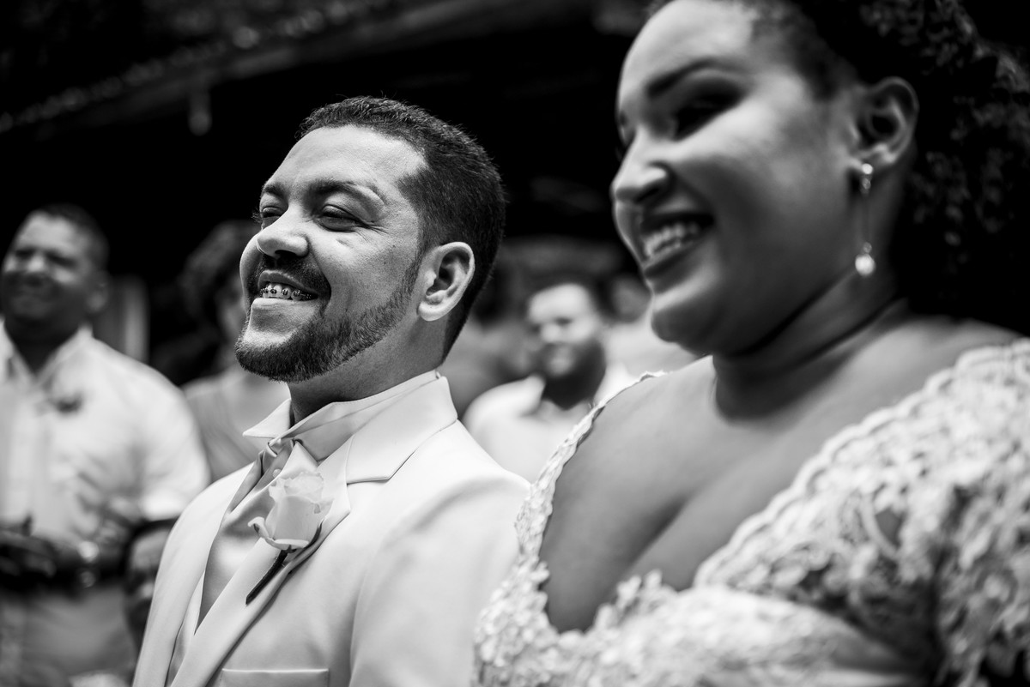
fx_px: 2003
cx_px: 515
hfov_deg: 28.8
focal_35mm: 70
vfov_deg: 19.5
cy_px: 344
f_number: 3.2
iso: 640
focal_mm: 70
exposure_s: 1/4000
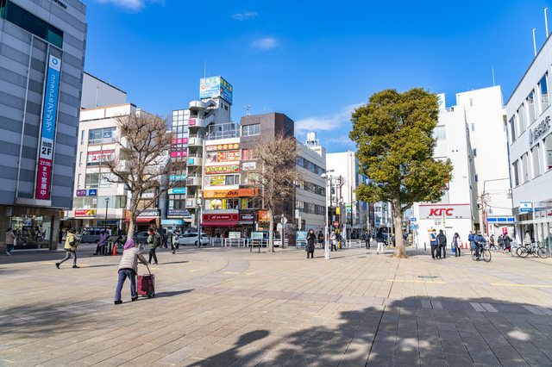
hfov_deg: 73.8
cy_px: 184
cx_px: 276
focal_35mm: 24
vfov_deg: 53.1
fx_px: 368
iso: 100
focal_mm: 24
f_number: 8
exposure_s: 1/400
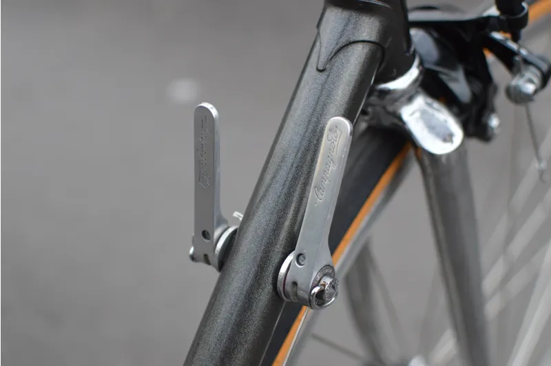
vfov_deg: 25.7
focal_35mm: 52
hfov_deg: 37.9
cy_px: 183
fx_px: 802
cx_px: 276
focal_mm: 35
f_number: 3.2
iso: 200
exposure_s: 1/320
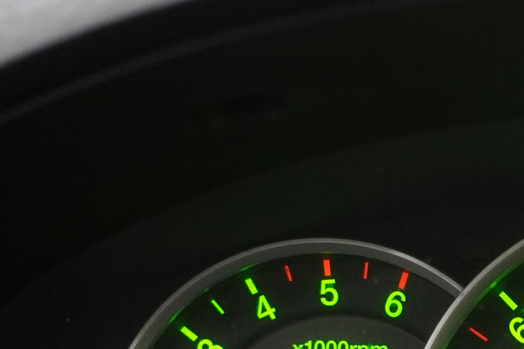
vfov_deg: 12.6
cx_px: 697
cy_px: 439
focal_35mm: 106
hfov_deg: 17.9
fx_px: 1543
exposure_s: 1/40
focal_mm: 24
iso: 4000
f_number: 4.5
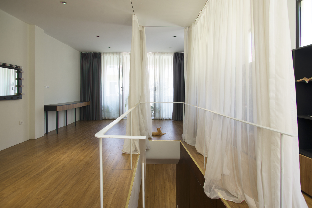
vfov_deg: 62.0
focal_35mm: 20
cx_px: 156
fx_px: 173
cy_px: 104
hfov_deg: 84.0
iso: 200
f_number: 5.6
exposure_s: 1/50
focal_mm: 20
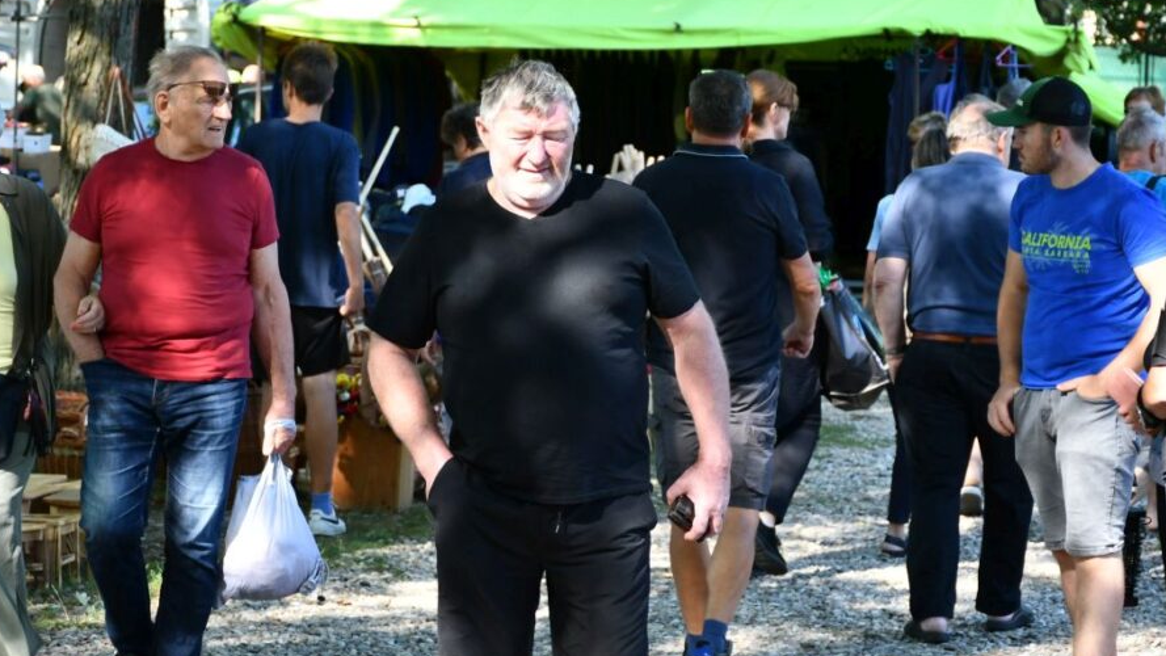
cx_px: 555
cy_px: 468
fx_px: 4267
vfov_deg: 8.8
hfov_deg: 15.6
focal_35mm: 138
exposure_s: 1/250
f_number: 5
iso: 560
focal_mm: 62
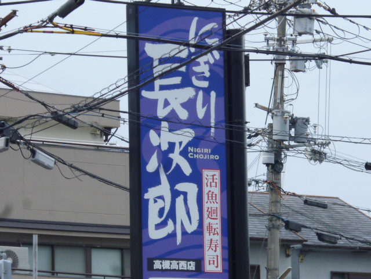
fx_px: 1876
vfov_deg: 8.5
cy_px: 140
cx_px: 186
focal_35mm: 175
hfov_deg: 11.3
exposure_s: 1/125
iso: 200
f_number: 6.5
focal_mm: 20
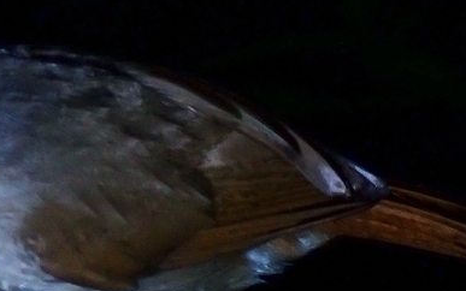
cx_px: -40
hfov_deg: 6.7
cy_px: 290
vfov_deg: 4.2
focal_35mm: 312
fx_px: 3963
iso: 200
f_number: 6.3
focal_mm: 18
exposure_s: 1/200
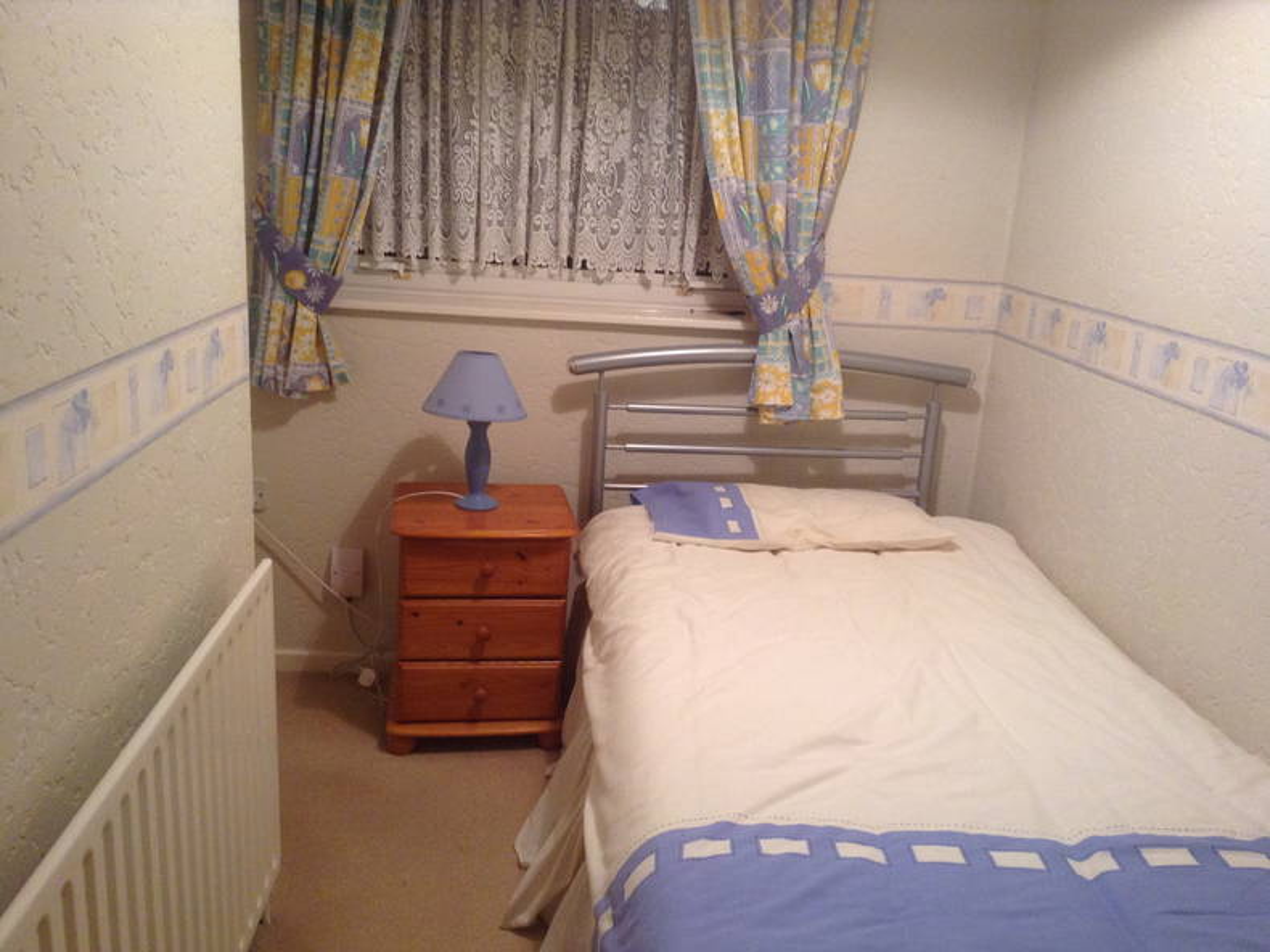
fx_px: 1210
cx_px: 635
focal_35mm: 33
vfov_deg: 42.9
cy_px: 476
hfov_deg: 55.4
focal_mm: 3.3
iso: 100
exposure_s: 1/24
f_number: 2.4
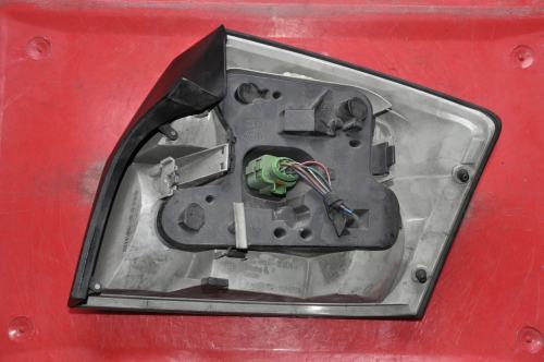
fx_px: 770
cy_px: 181
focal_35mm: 51
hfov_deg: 38.9
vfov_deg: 26.4
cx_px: 272
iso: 800
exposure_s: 1/60
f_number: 4.2
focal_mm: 34
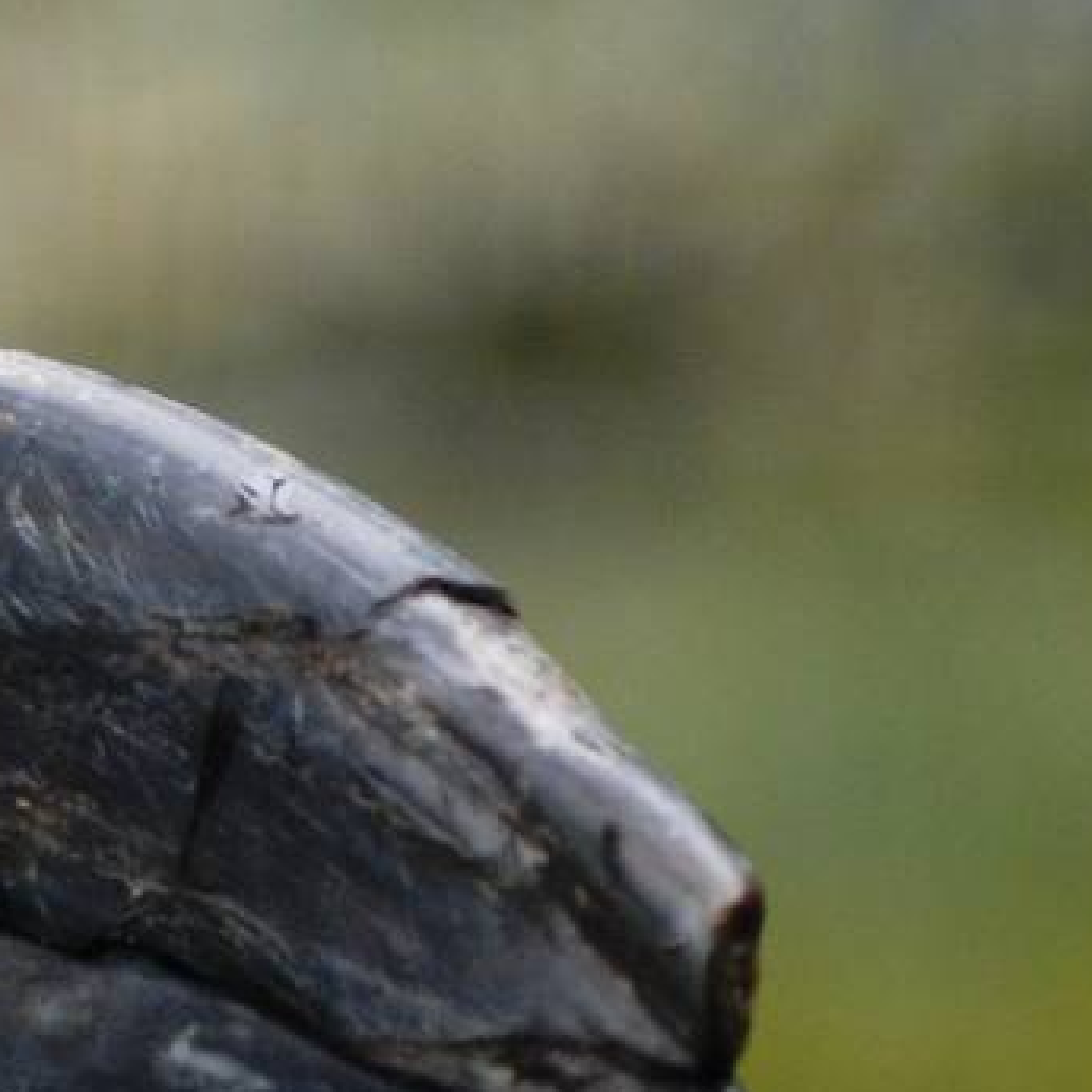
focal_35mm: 890
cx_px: -1000
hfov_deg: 2.0
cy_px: 576
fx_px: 31764
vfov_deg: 2.0
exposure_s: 1/60
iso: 400
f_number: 4.5
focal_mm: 150
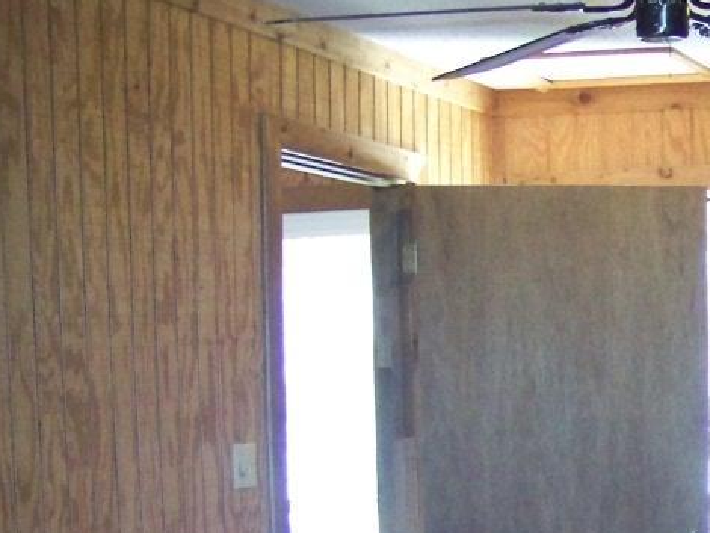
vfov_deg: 14.7
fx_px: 2011
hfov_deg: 18.9
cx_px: 855
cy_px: 601
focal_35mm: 98
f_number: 2.8
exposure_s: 1/30
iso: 400
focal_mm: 5.85
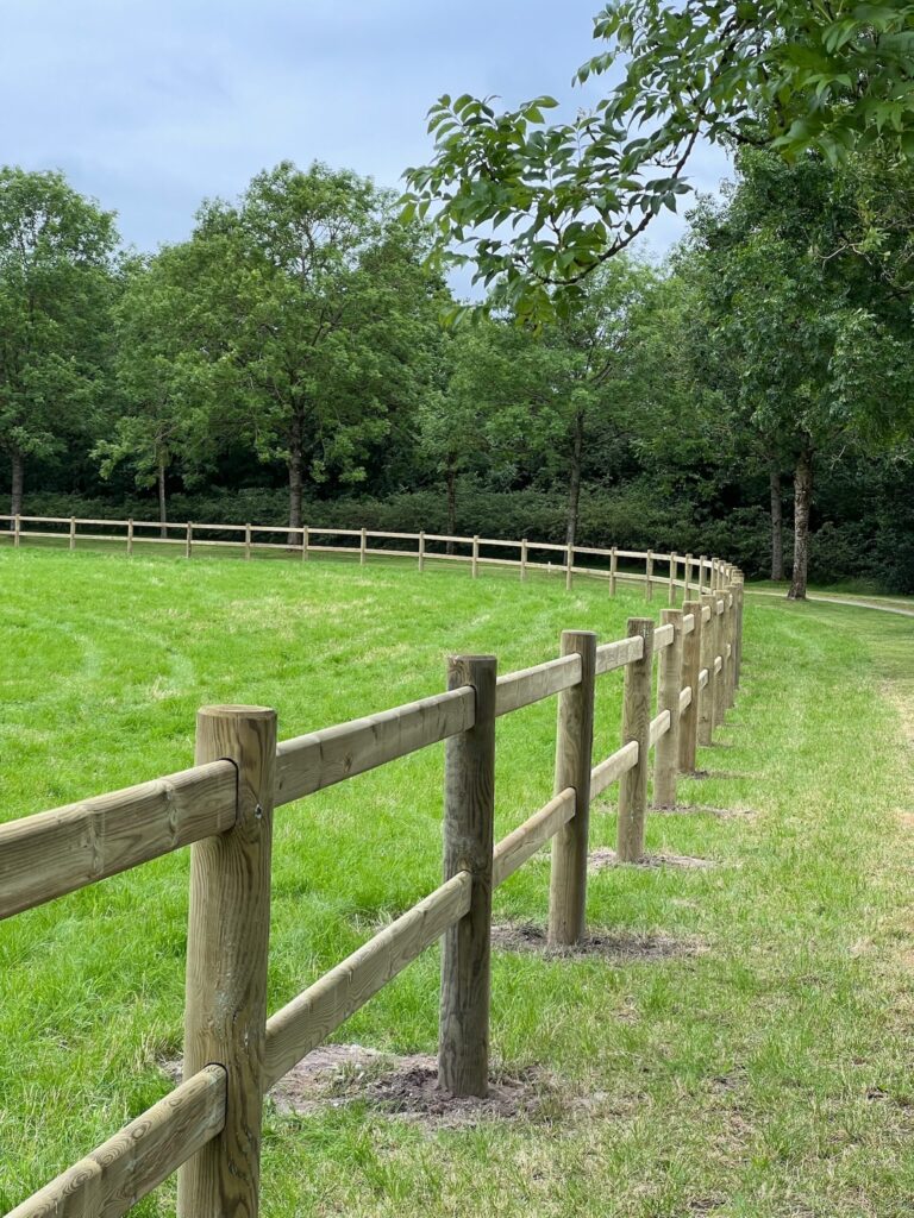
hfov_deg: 19.1
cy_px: 609
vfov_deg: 25.3
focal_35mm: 77
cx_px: 457
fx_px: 2711
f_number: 2.8
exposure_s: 1/151
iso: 32
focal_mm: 9
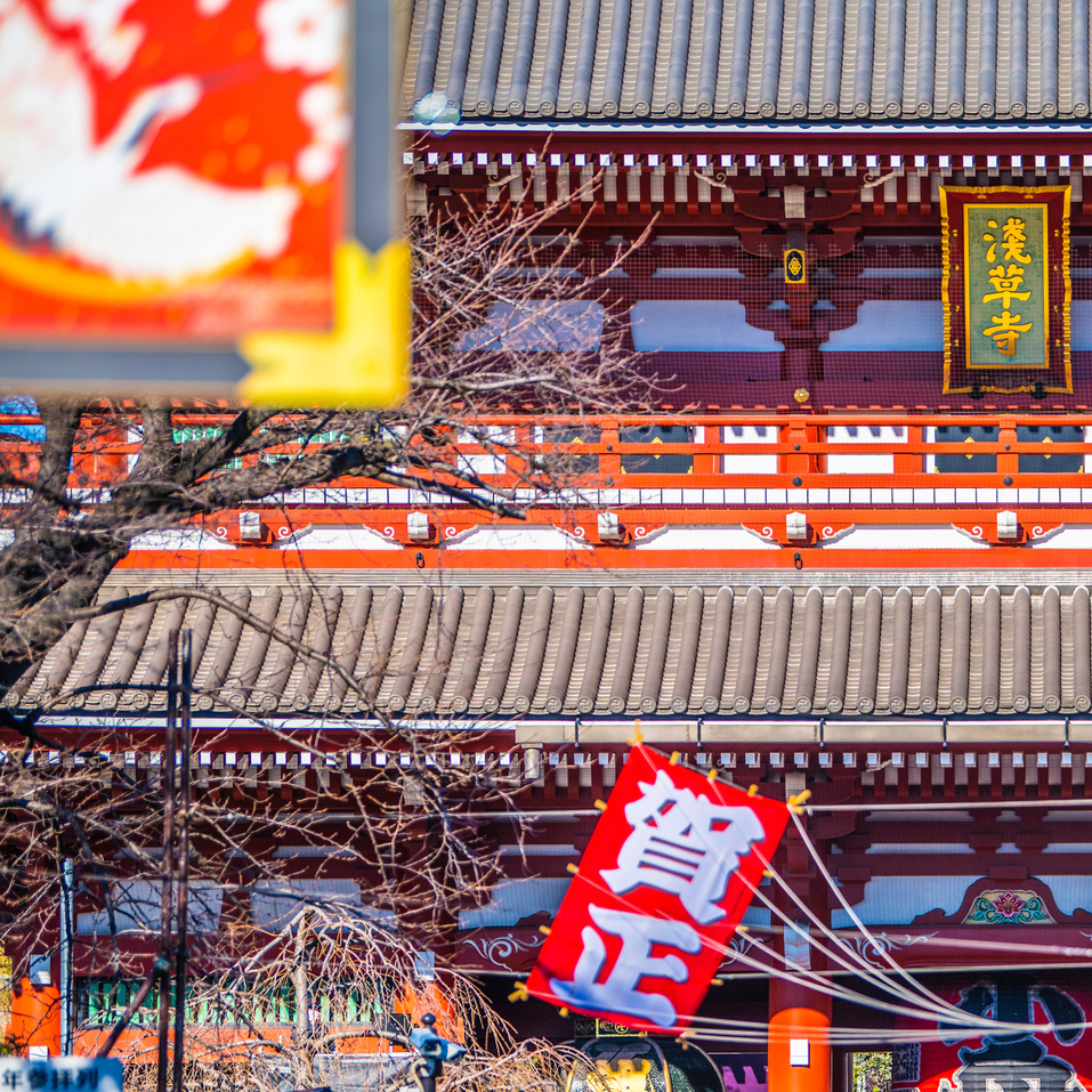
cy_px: 737
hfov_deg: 7.8
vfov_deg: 7.9
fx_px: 7923
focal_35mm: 222
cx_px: 1119
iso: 100
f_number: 2.8
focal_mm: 125
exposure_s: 1/3200
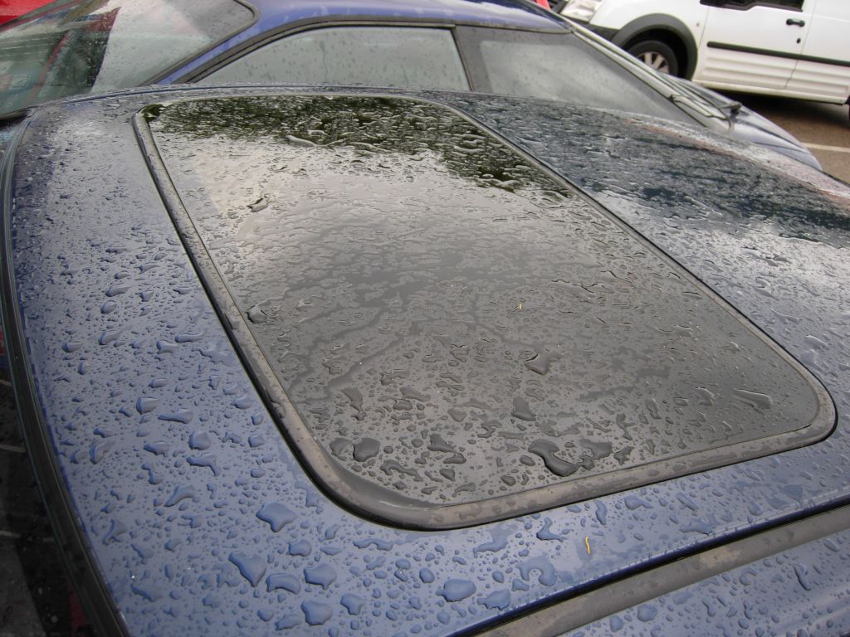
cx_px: 425
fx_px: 884
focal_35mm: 36
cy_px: 318
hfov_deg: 51.4
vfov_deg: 39.7
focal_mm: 7.5
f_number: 3
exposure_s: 1/71.8
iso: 50
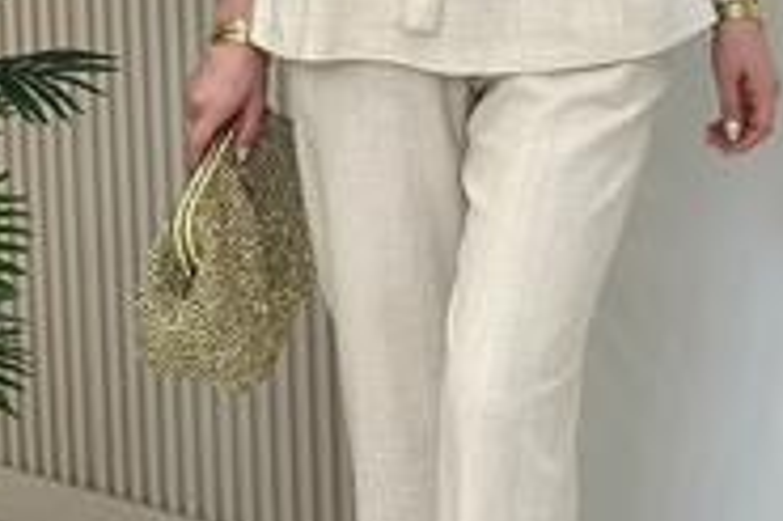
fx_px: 3129
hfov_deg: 14.2
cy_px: -11
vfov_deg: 9.4
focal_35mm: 144
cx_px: 521
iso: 80
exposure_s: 1/271
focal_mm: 6.86
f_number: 1.78
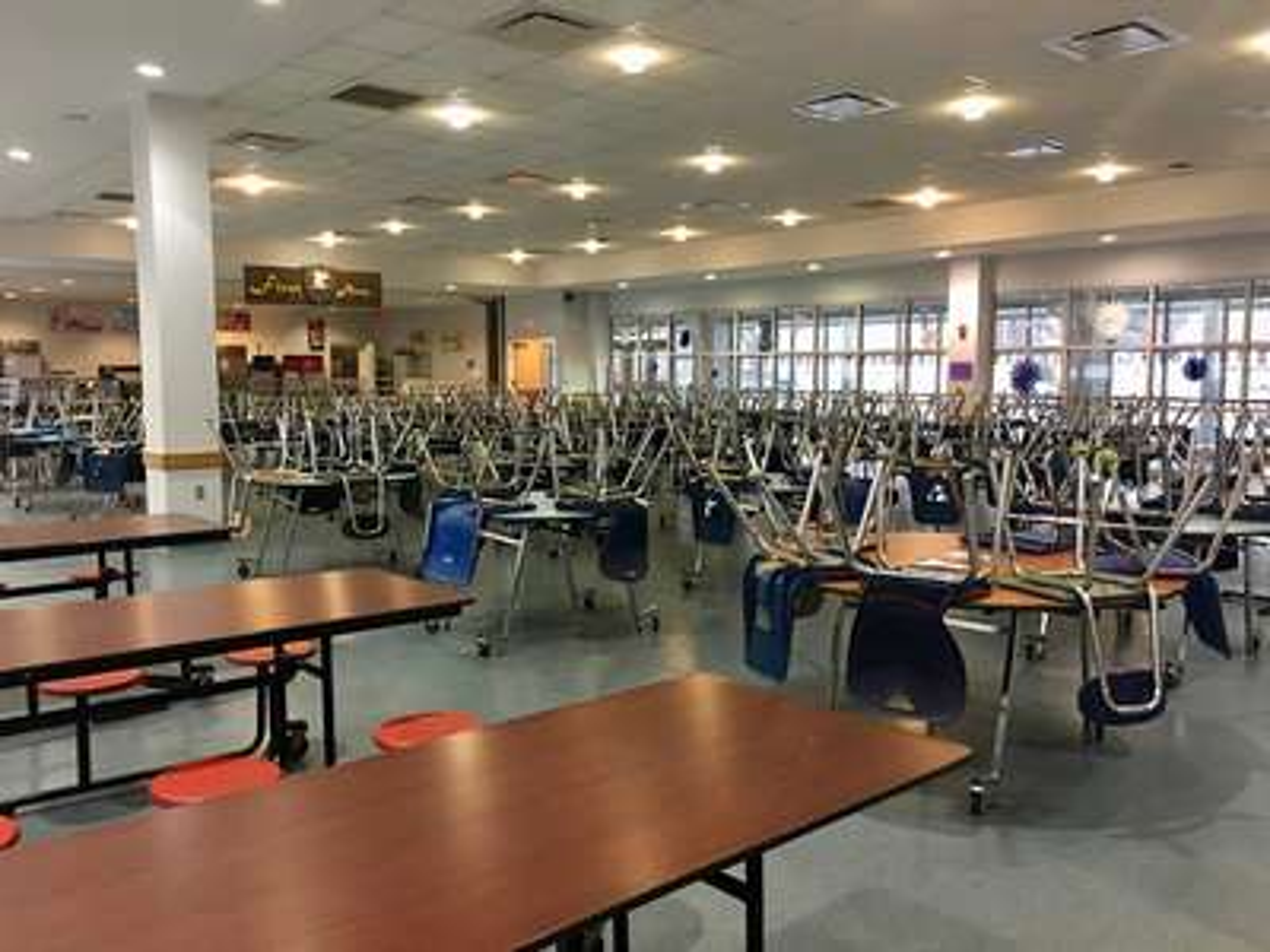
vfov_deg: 48.2
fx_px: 1064
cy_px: 476
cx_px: 635
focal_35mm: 29
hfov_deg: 61.7
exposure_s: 1/15
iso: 100
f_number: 2.2
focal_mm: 4.15
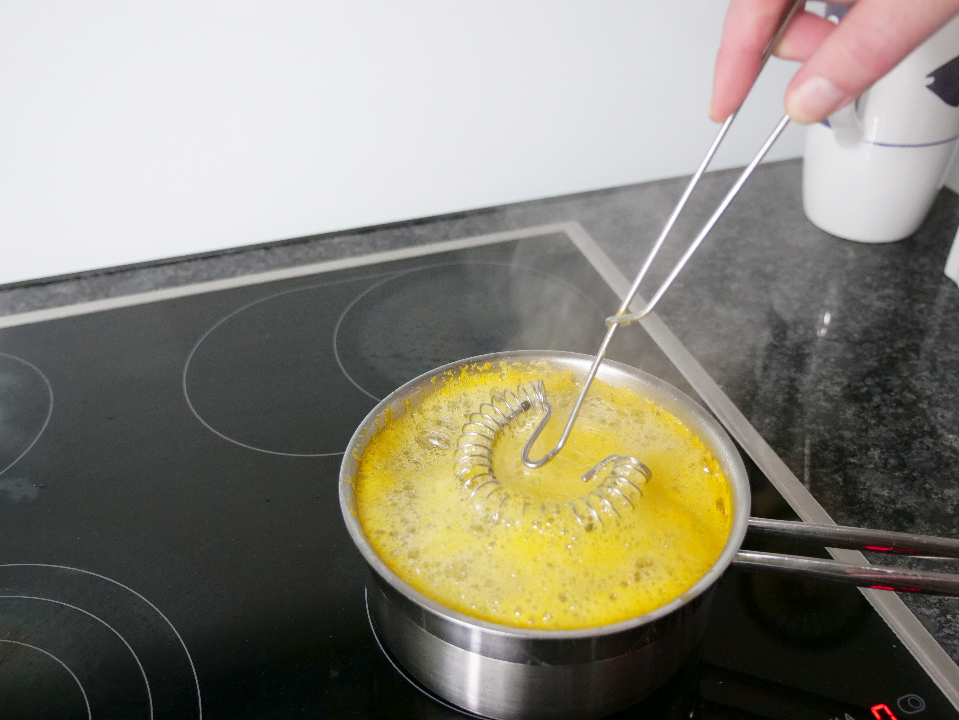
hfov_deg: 54.0
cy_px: 360
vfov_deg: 41.8
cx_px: 480
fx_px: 942
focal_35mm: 34
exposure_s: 1/60
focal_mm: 17
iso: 1000
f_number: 2.8
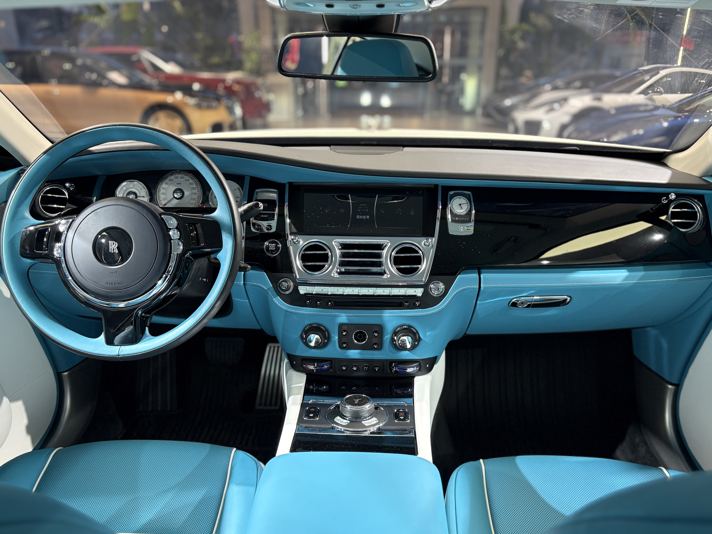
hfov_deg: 65.3
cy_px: 277
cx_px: 364
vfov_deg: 51.3
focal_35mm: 27
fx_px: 555
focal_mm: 5.96
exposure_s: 1/47
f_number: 1.6
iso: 160
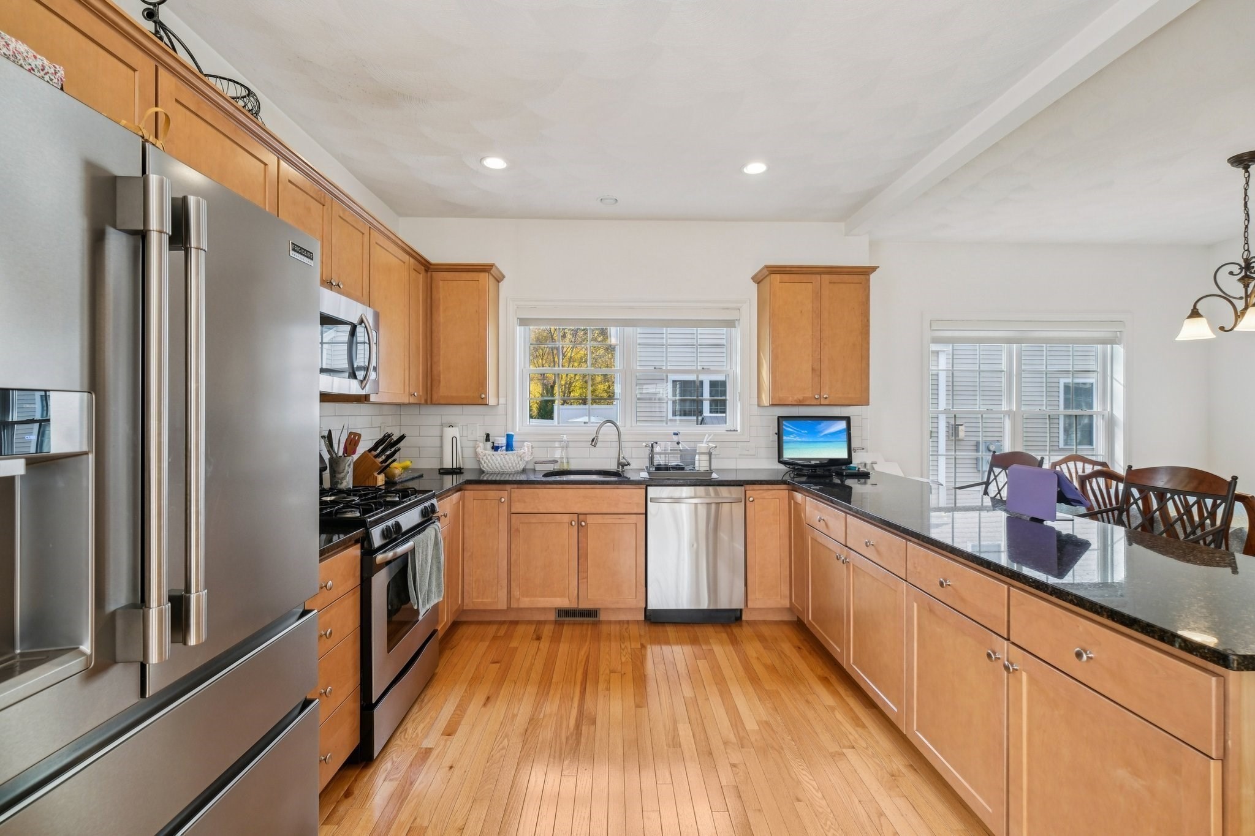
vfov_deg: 77.3
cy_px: 418
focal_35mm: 15
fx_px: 523
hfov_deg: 100.4
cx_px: 628
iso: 320
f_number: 5.6
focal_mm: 10
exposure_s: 1/18
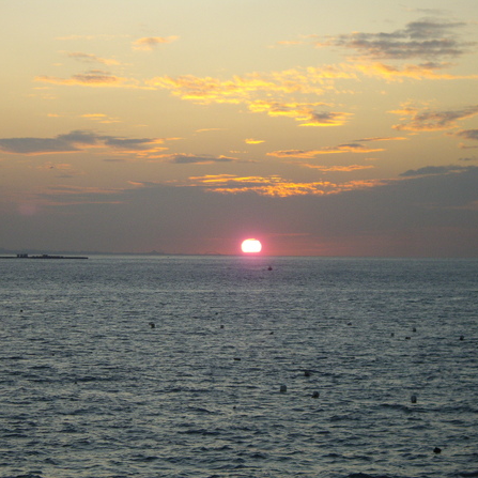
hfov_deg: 13.0
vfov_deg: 13.0
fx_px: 2093
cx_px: 163
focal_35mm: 134
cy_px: 240
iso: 200
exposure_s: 1/200
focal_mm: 23.7
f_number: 5.4
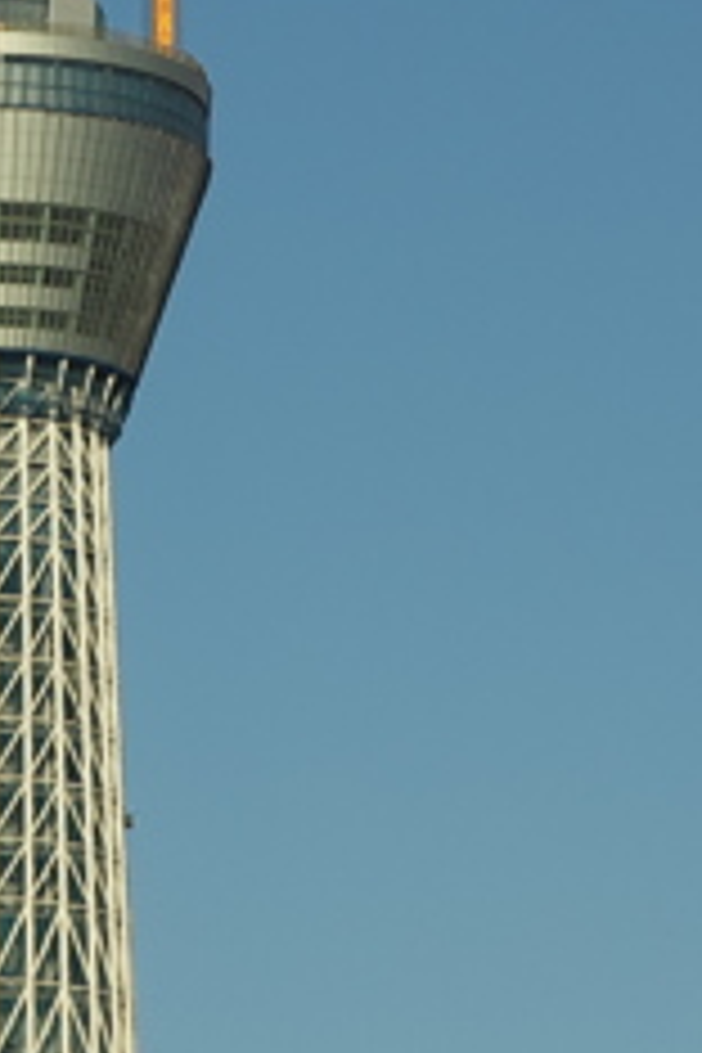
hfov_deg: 3.7
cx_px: -25
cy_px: -22
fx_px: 10763
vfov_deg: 5.6
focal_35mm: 368
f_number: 8
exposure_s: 1/320
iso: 100
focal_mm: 56
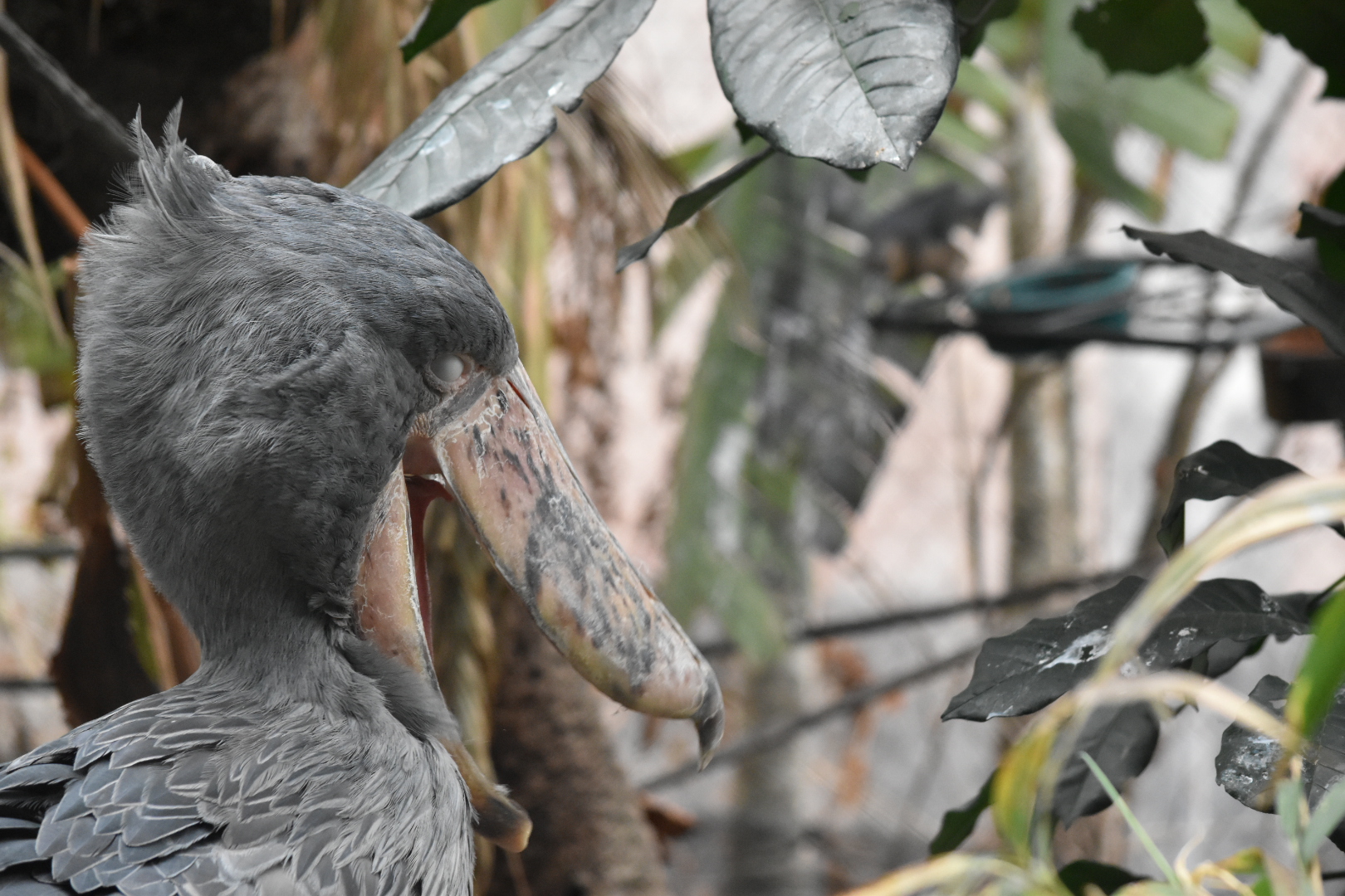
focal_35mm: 165
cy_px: 448
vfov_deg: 8.3
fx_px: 6164
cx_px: 672
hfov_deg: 12.5
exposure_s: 1/320
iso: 3200
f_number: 6.3
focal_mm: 110
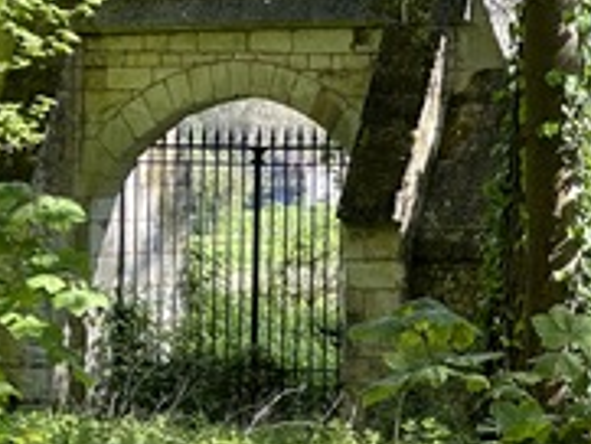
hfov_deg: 7.7
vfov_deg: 5.8
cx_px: 114
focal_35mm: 255
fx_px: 4357
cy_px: 251
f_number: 2.8
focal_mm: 9
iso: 32
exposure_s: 1/130
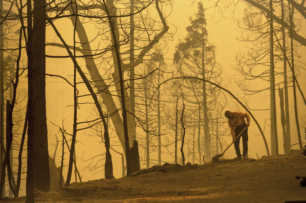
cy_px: 102
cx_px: 153
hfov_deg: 14.7
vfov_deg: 9.8
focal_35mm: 140
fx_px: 1189
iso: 400
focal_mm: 140
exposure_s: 1/3000
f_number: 4
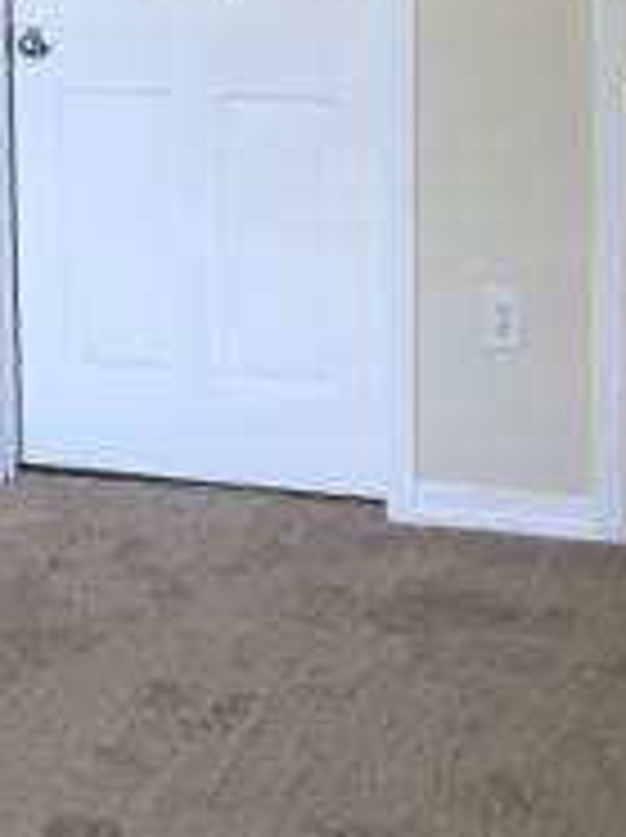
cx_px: 63
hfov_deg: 14.6
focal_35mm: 100
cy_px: -32
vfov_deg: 19.0
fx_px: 2417
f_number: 2.2
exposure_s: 1/30
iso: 50
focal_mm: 4.15
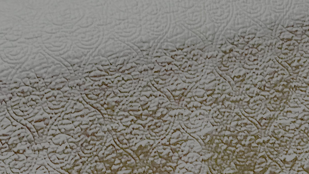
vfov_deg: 7.3
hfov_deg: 14.8
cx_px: 358
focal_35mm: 141
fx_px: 1155
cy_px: -399
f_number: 1.5
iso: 200
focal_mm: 5.7
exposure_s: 1/60
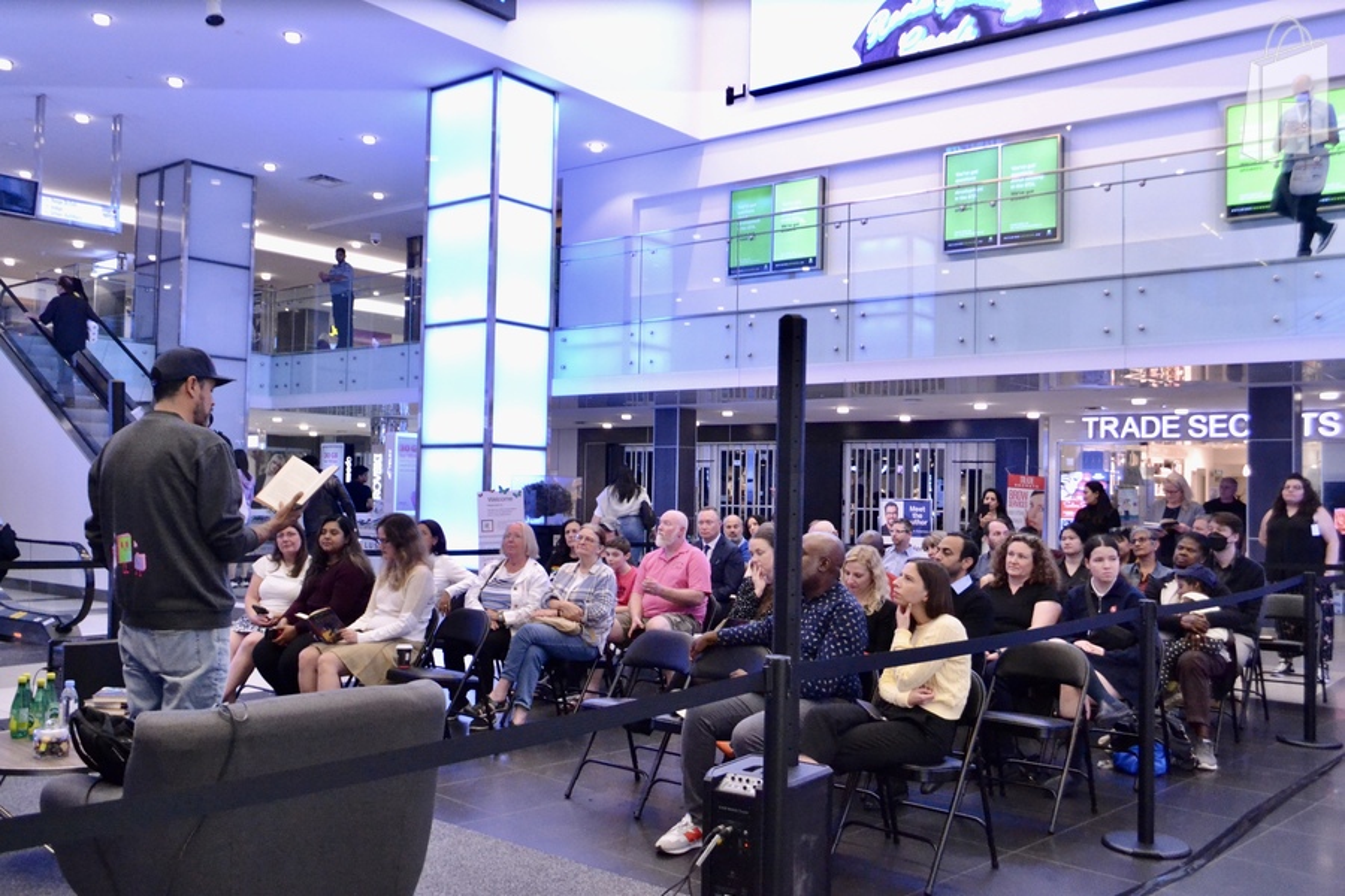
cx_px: 672
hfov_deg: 61.9
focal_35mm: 30
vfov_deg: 43.6
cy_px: 448
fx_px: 1121
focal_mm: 20
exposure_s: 1/125
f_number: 5.6
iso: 3200
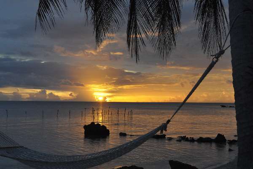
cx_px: 126
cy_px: 84
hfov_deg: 45.0
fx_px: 306
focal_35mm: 44
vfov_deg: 30.8
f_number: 13
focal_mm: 29
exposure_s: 1/160
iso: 1600
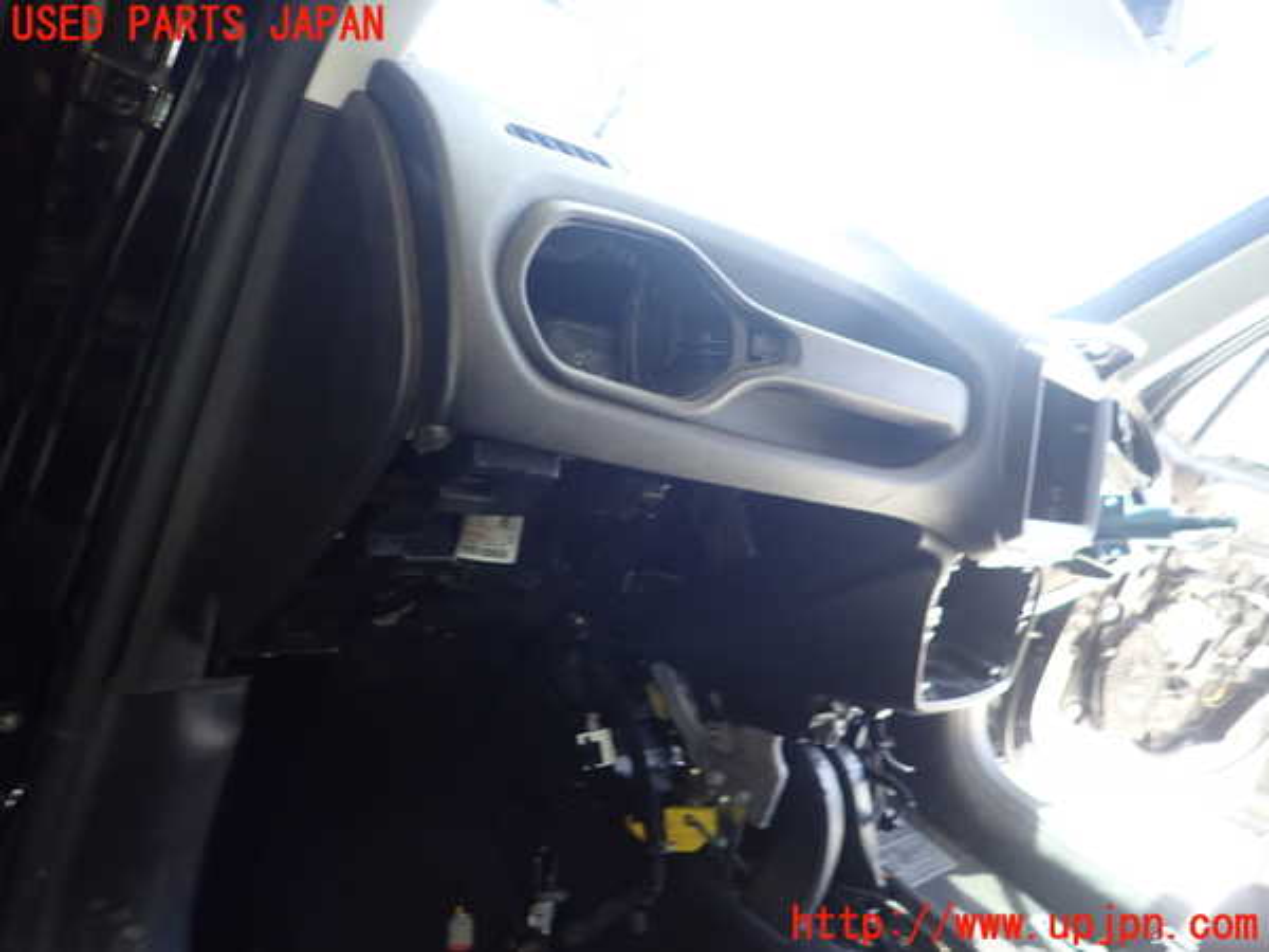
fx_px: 916
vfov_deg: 54.9
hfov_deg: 69.4
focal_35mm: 25
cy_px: 476
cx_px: 634
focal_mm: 4.5
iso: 250
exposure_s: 1/30
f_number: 2
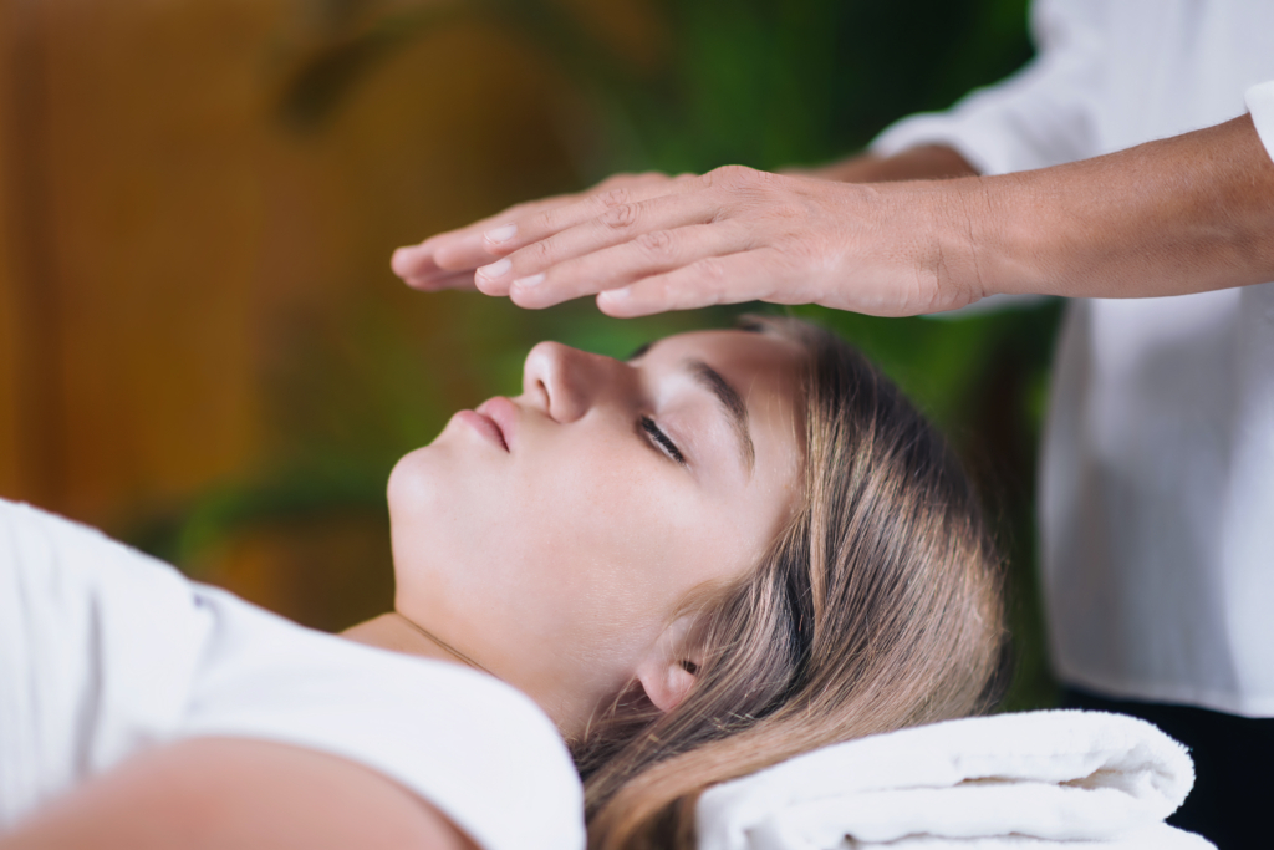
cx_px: 637
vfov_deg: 16.1
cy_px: 425
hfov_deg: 23.9
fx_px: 3008
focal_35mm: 85
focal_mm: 85
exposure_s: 1/200
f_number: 1.6
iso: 100
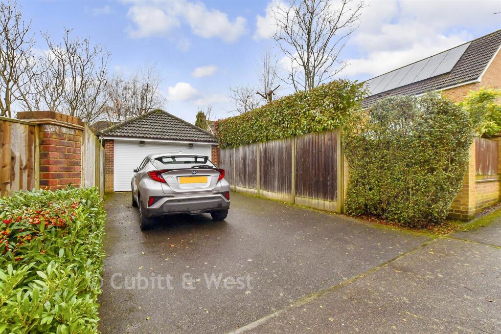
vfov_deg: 77.3
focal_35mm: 15
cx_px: 250
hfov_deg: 100.4
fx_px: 209
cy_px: 167
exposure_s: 1/80
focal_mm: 10
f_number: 8
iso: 400
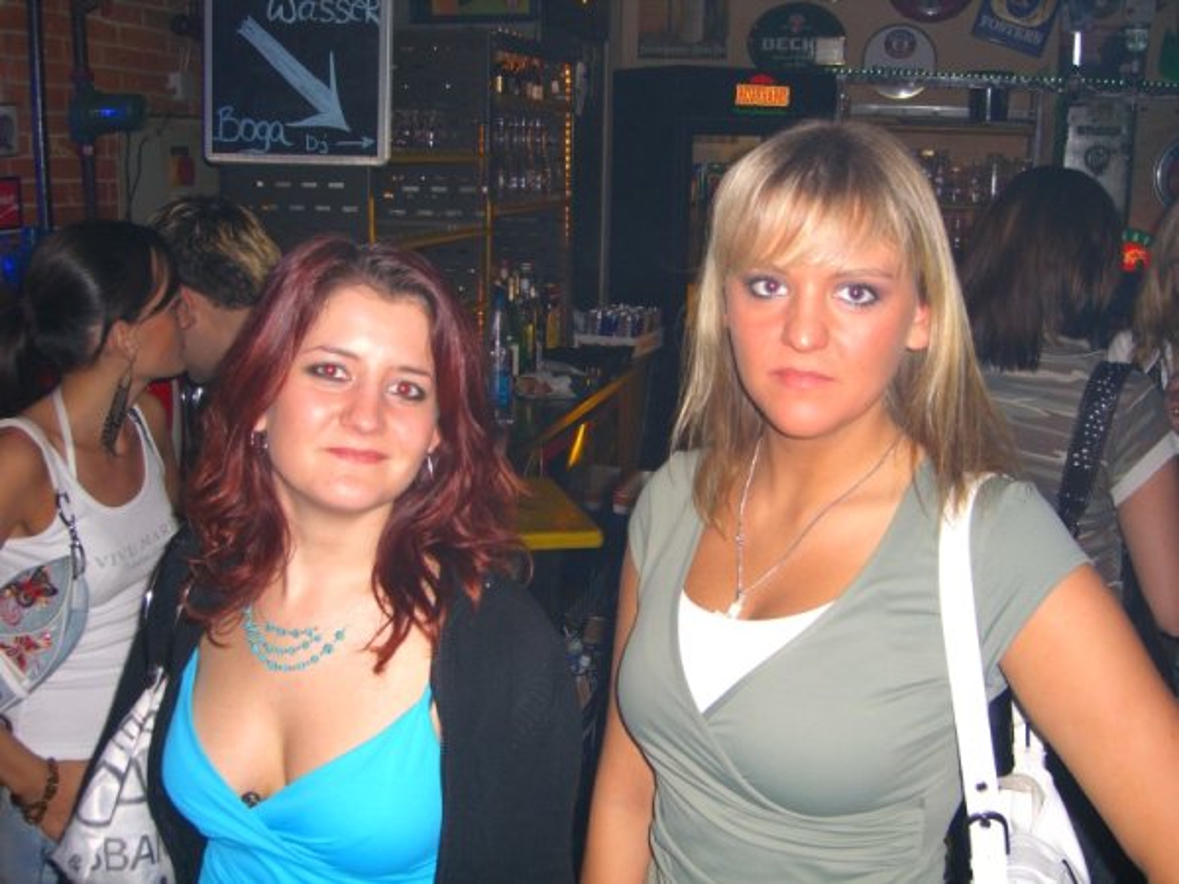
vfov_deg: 37.7
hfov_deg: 49.0
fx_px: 1294
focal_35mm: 38
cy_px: 442
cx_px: 590
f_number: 2.8
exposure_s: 1/60
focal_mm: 7.9
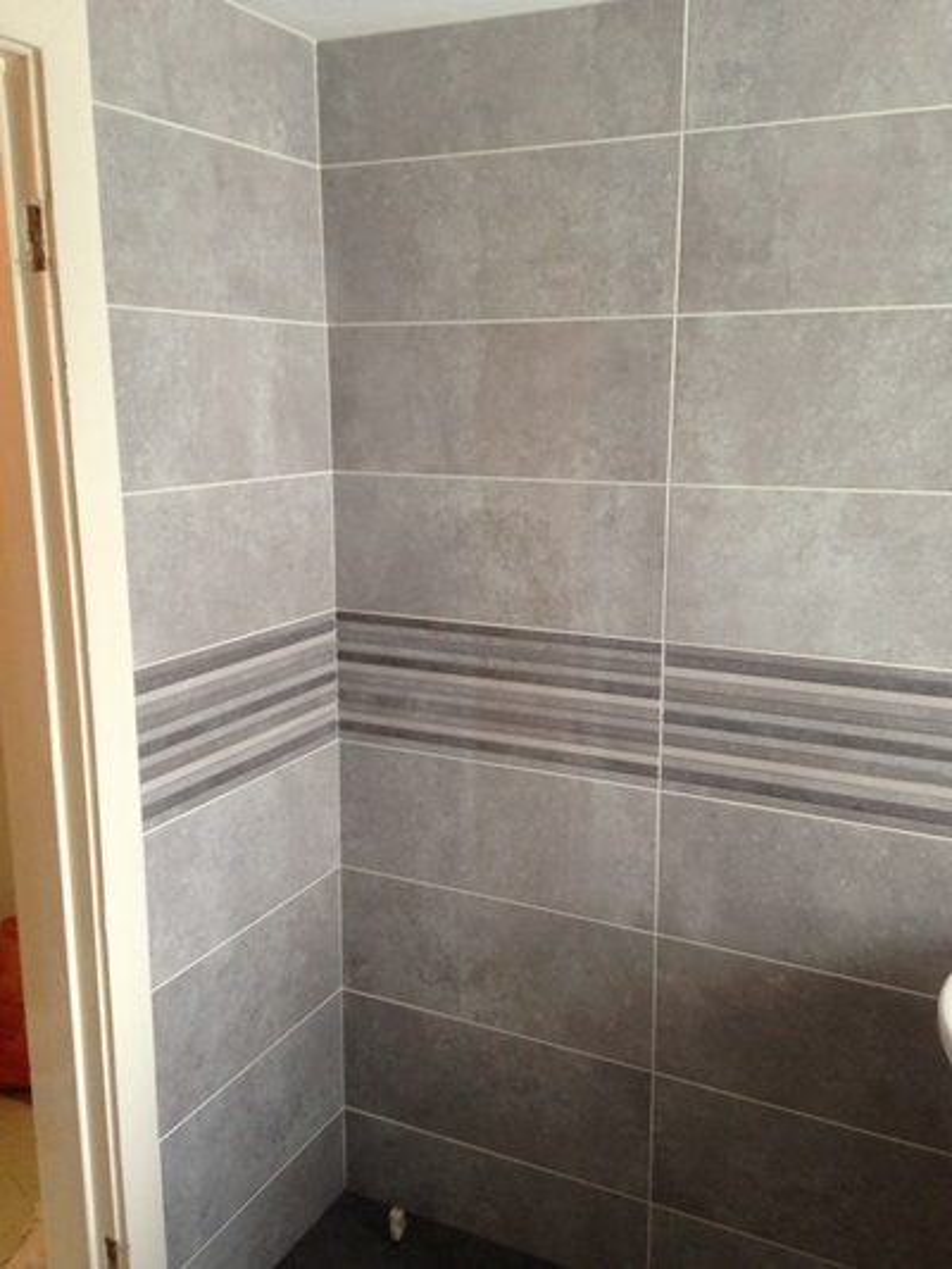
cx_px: 476
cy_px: 634
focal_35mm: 33
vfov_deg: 55.3
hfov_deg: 43.0
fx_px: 1210
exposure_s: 1/20
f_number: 2.4
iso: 125
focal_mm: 4.13
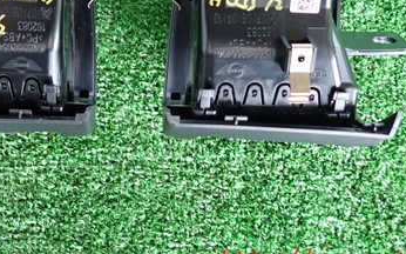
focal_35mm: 46
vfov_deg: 26.7
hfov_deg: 42.9
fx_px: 509
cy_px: 12
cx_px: 135
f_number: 2
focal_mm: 4.5
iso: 320
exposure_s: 1/30
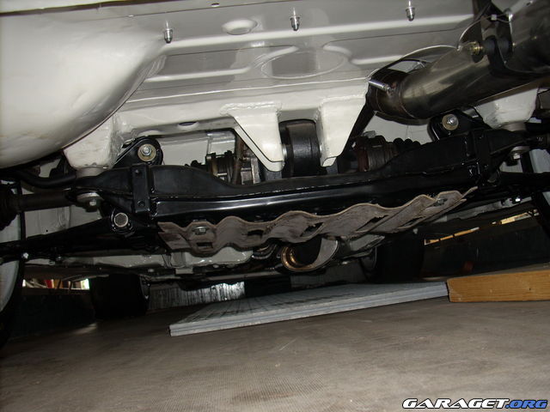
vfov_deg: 38.7
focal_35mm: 37
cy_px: 206
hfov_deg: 50.1
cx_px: 275
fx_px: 588
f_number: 2.8
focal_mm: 6.2
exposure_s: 1/60
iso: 64
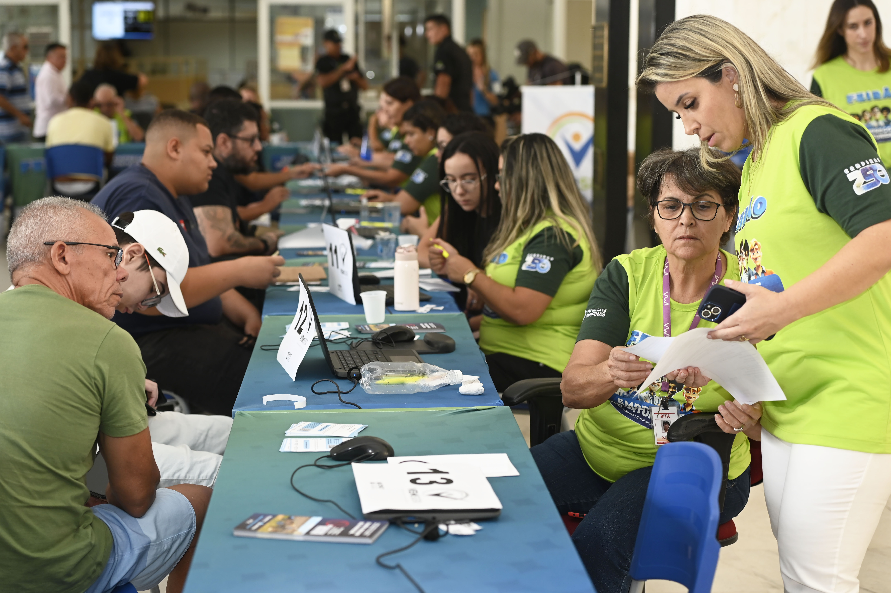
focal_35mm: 70
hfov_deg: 28.9
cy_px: 296
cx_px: 446
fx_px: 1731
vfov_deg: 19.4
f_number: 4
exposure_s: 1/100
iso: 500
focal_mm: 70
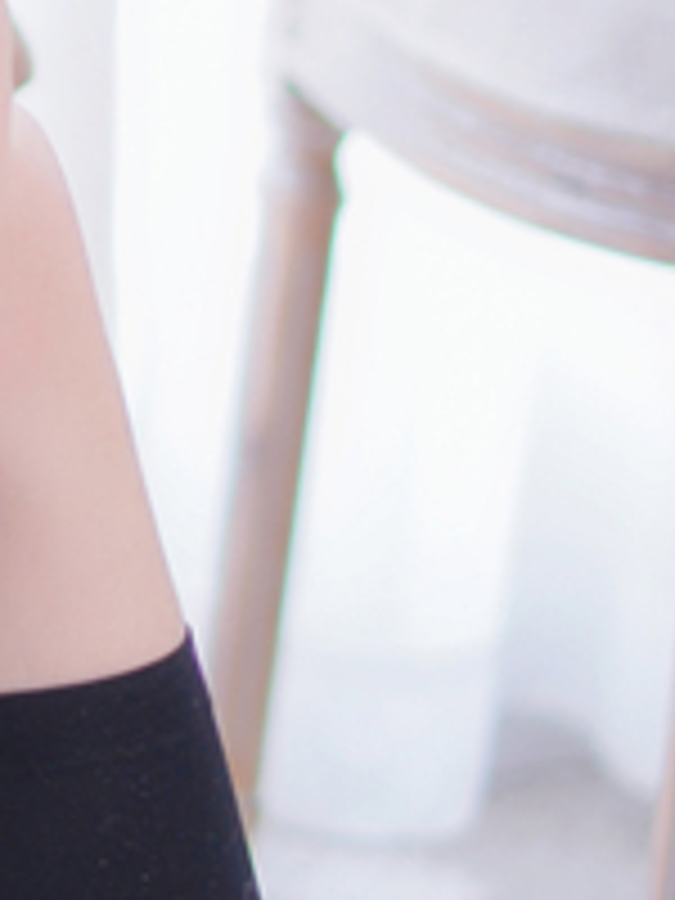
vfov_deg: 6.4
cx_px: -860
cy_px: -459
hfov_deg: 4.7
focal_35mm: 307
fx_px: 7982
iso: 100
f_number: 1.4
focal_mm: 50
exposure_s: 1/100
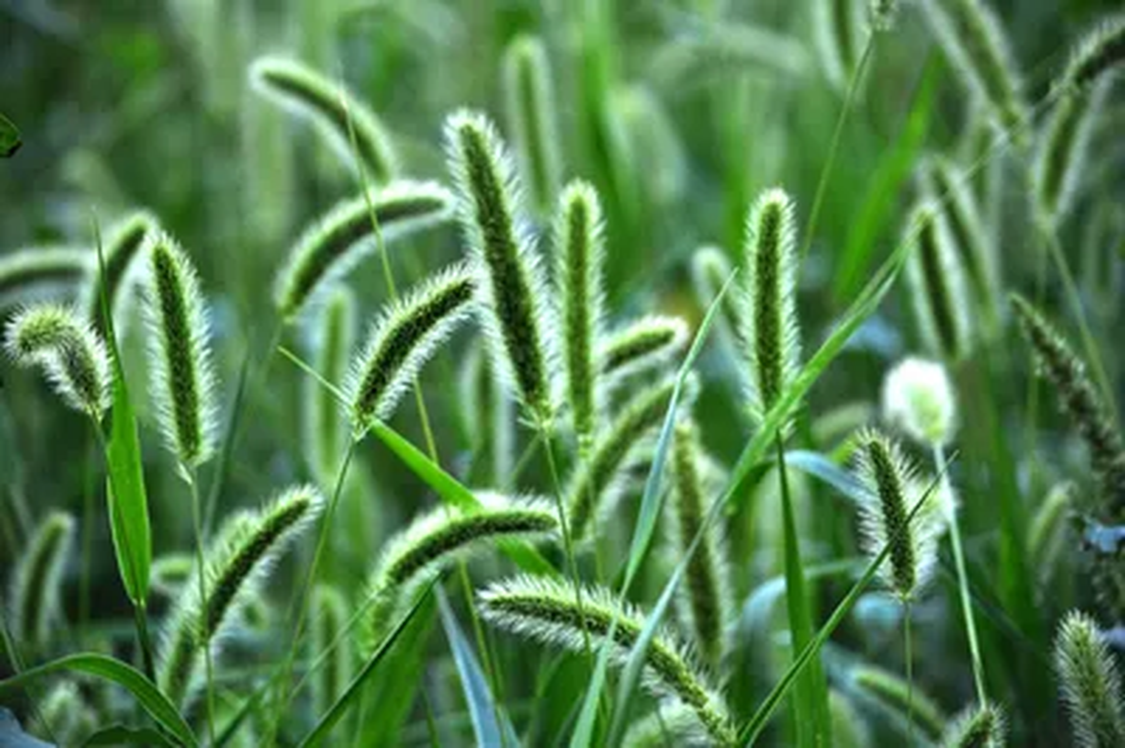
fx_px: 5152
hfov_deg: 12.5
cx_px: 562
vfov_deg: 8.3
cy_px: 374
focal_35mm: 165
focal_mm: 110
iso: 200
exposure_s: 1/160
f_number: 4.8
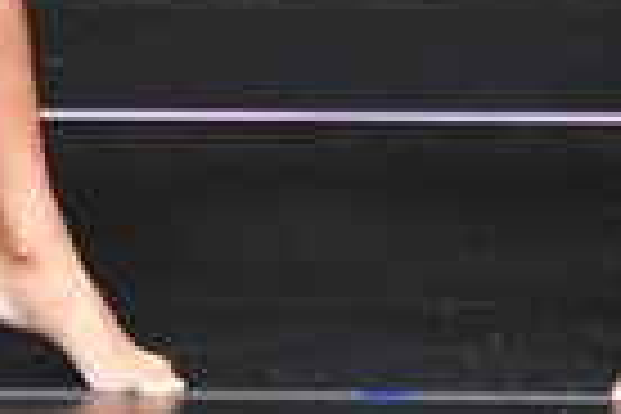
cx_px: 943
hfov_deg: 1.2
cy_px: -558
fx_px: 30599
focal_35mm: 1774
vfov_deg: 0.8
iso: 4000
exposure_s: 1/400
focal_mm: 210
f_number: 5.6
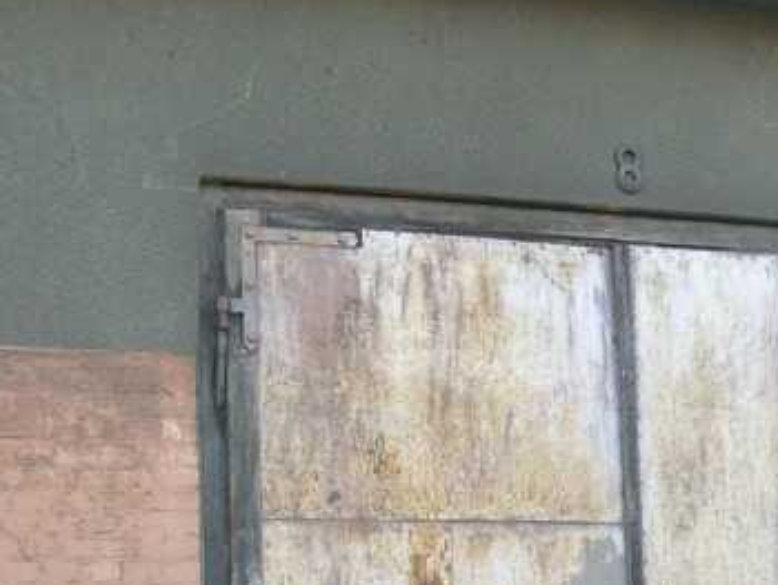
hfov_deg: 22.5
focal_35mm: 86
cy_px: 524
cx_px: 582
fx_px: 1934
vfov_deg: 17.0
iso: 80
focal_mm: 7.2
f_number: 3
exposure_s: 1/180
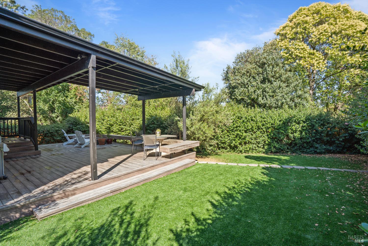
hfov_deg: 96.7
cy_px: 123
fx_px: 164
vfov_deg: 73.7
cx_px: 184
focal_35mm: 16
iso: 160
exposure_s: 1/80
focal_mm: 16
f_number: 7.1
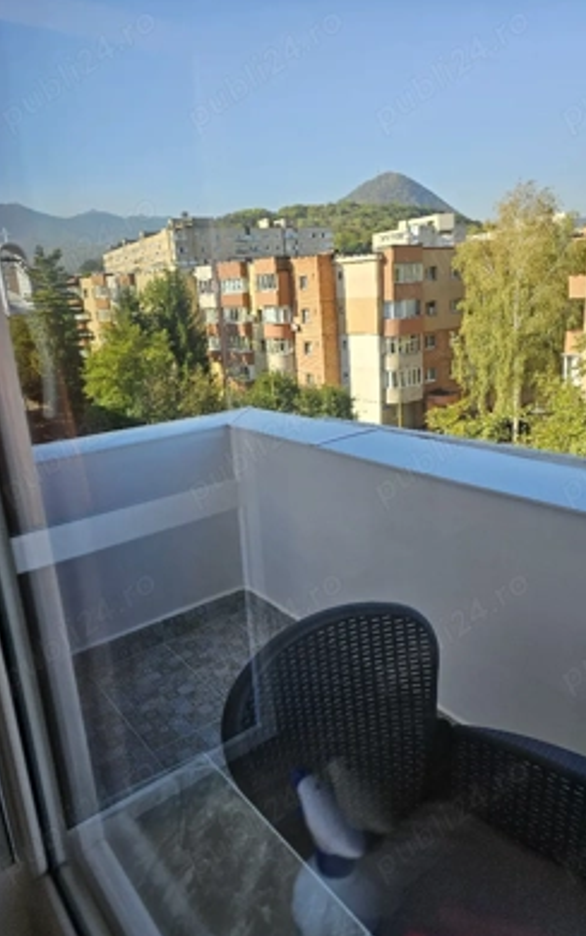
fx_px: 638
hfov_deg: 49.3
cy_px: 473
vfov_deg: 72.5
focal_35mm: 25
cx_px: 312
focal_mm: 6.3
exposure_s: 1/244
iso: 10
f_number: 1.7
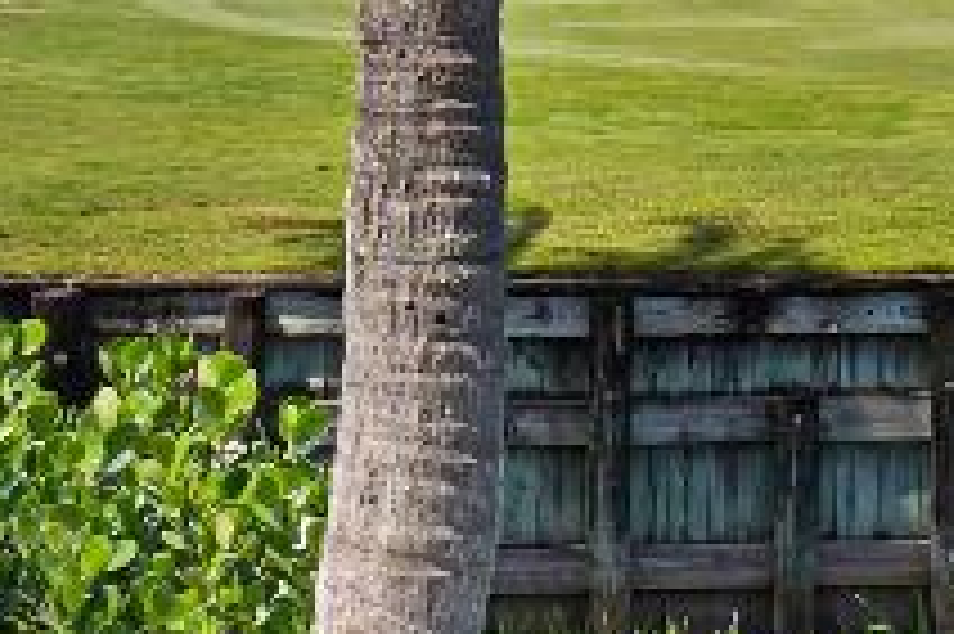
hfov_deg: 10.5
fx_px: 5031
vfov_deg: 7.1
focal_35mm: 190
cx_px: 1408
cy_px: -378
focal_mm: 35
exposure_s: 1/160
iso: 100
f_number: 10
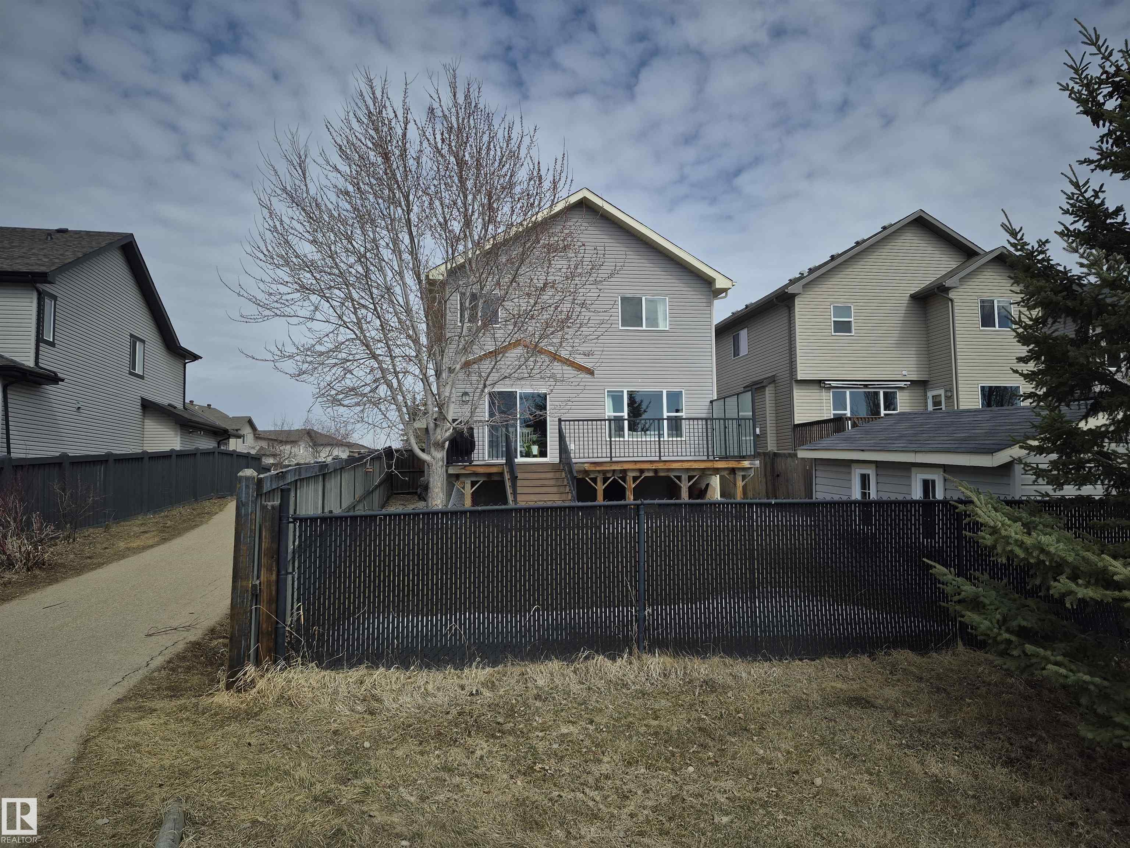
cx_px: 565
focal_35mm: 23
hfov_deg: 73.9
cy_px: 424
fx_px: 751
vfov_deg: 58.9
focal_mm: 5.4
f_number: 1.8
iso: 25
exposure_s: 1/2184
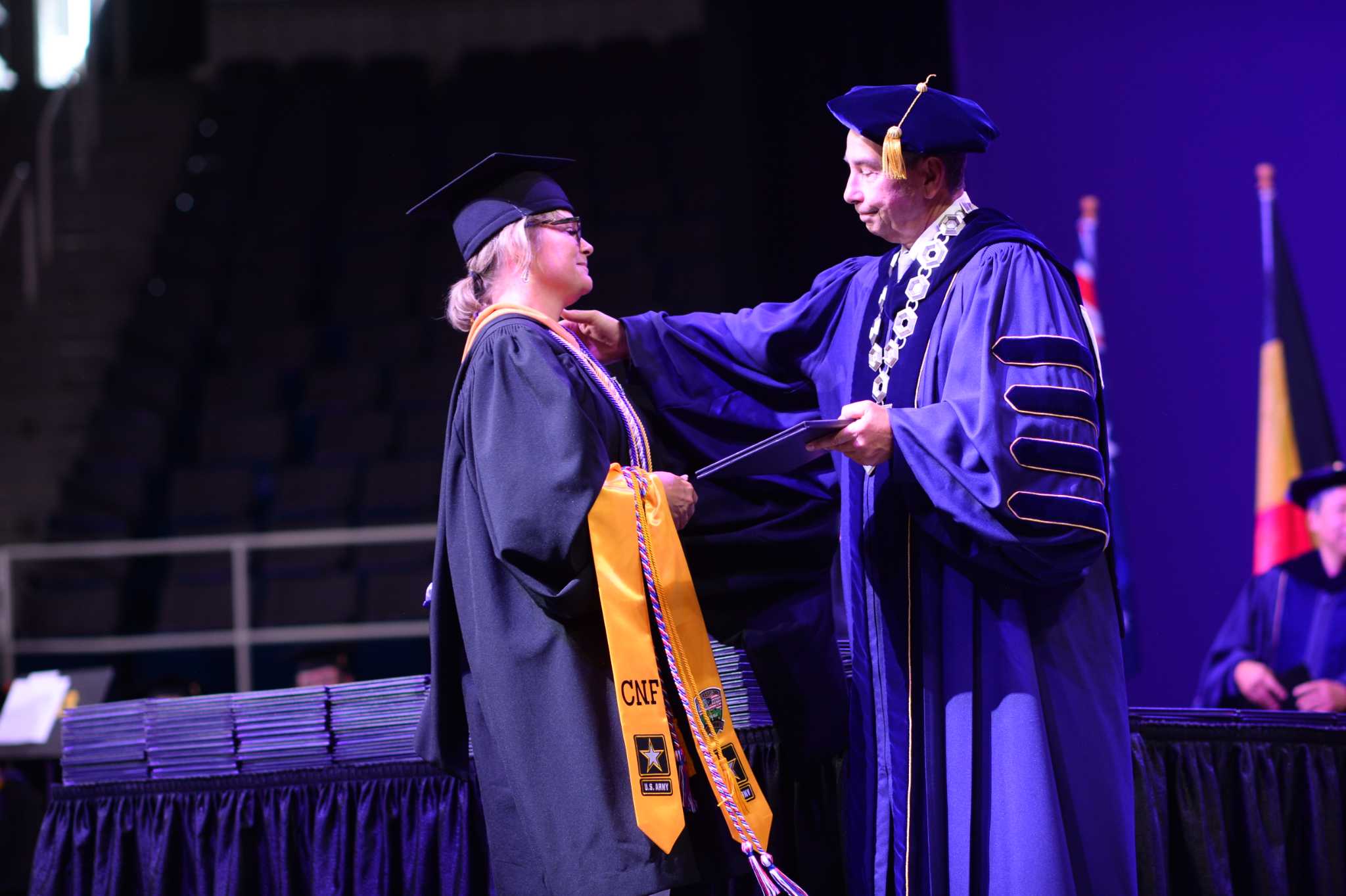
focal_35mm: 135
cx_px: 673
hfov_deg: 15.2
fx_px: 5044
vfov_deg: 10.1
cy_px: 448
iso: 1000
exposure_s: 1/250
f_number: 2.8
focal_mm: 135
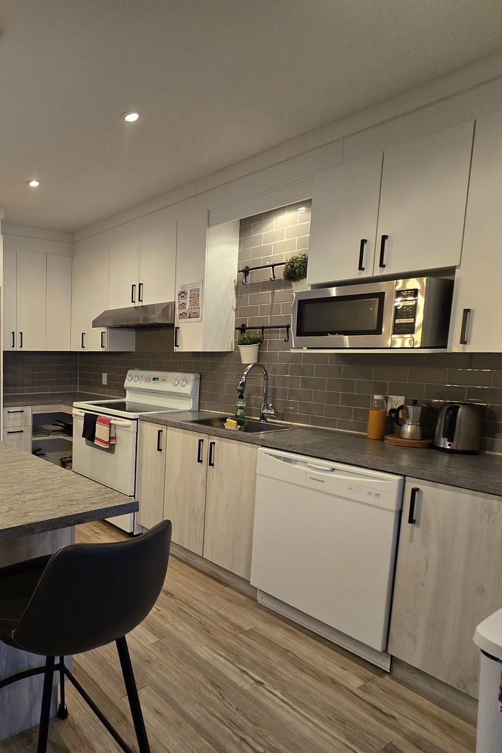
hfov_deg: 54.7
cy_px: 394
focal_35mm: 19
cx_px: 36
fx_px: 398
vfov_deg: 86.9
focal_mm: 2.2
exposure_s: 1/60
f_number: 2.2
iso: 200
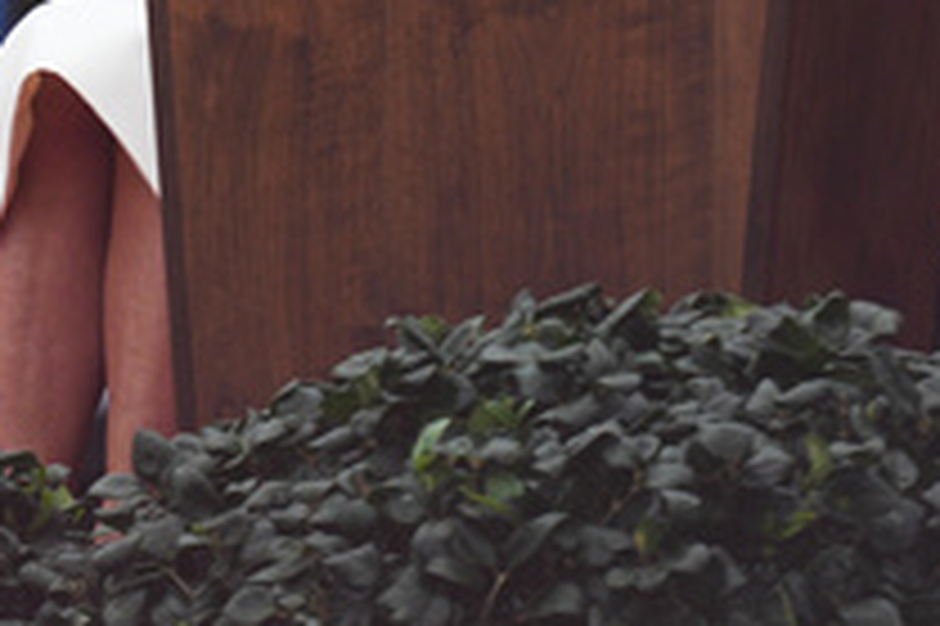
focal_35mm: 1470
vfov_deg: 0.9
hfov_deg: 1.4
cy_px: -603
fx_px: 38352
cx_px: 814
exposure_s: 1/500
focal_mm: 300
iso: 125
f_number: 2.8
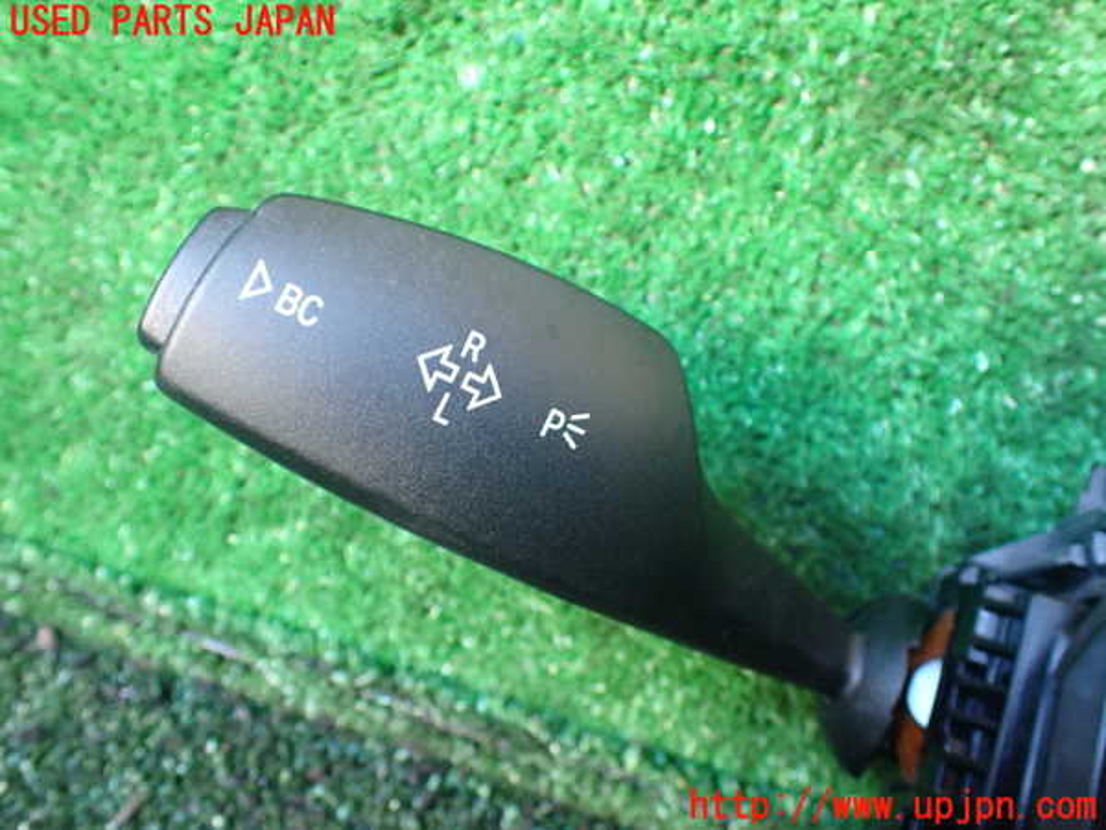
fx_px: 959
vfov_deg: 46.8
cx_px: 553
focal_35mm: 30
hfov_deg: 60.0
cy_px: 415
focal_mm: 5.4
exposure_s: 1/50
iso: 800
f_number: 2.3
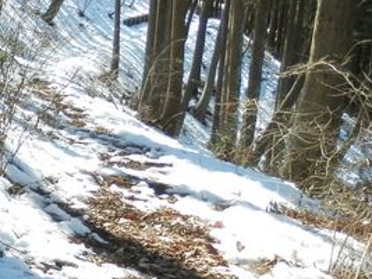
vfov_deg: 19.5
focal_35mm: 75
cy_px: 77
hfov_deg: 21.8
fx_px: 806
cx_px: -180
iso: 80
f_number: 3
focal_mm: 4.5
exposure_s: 1/160
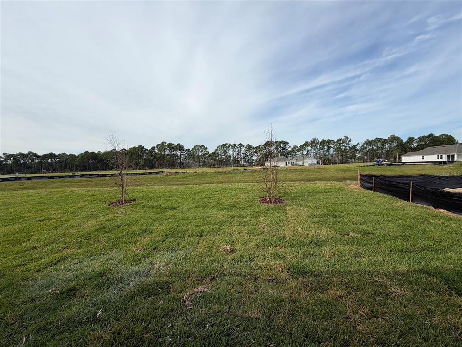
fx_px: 187
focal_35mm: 14
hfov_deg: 102.1
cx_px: 231
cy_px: 174
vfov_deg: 85.7
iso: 20
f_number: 2.2
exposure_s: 1/970
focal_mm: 2.22
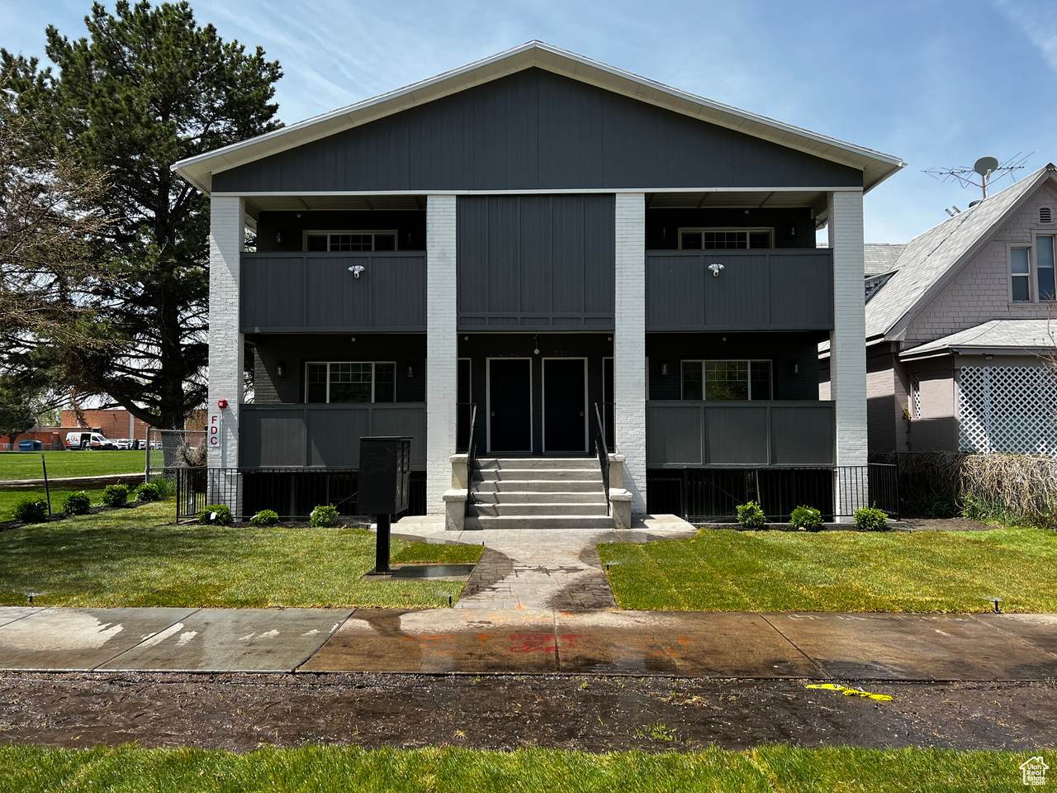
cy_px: 396
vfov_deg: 53.1
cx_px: 528
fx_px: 794
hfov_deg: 67.3
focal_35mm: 26
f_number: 1.5
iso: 50
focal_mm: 5.7
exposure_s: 1/2083
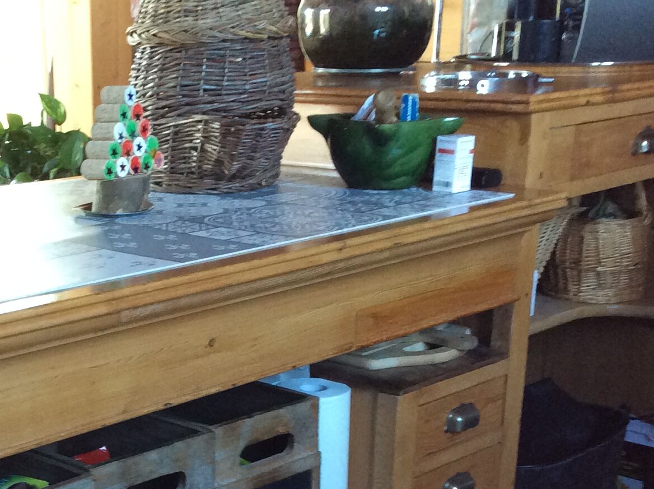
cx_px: 130
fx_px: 1340
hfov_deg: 26.9
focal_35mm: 71
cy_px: 512
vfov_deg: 19.9
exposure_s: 1/25
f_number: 2.4
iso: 100
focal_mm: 3.3
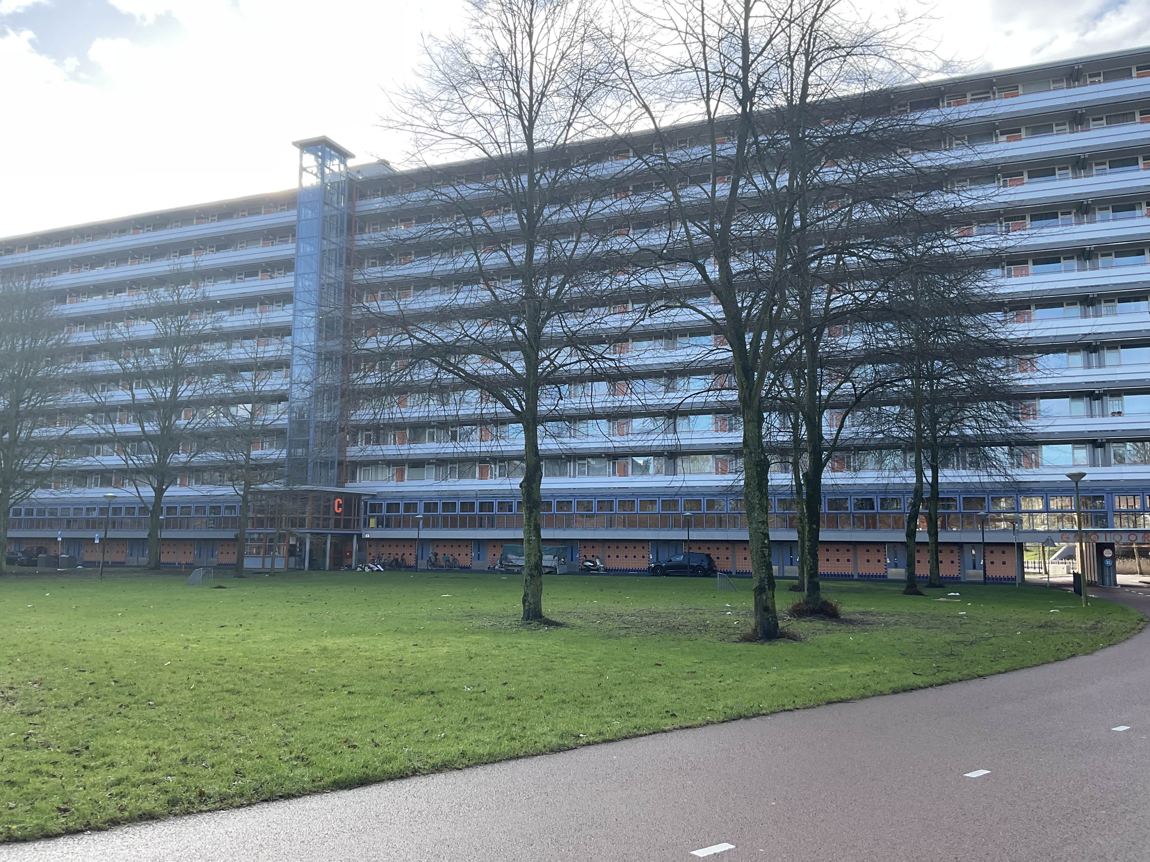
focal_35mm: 29
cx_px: 575
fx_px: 963
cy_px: 431
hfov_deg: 61.7
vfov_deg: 48.2
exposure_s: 1/383
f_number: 1.8
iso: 16
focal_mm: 3
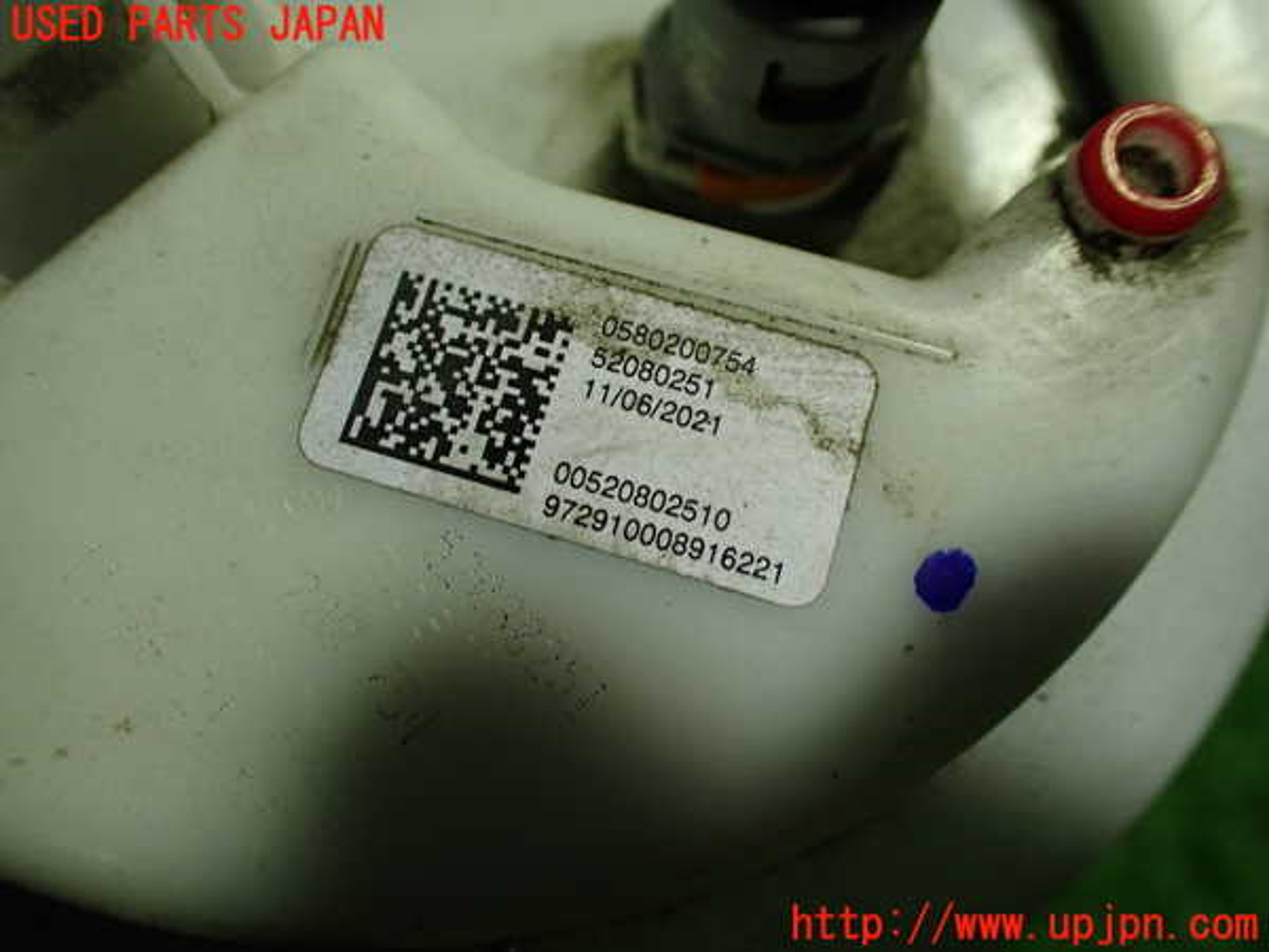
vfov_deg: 46.8
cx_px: 634
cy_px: 476
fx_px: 1100
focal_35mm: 30
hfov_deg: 60.0
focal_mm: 5.4
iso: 250
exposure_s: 1/125
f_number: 2.3
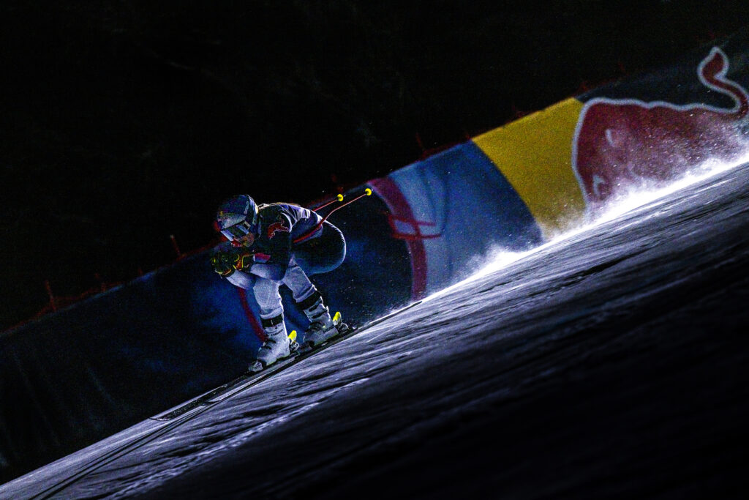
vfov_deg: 7.4
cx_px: 374
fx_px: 3849
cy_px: 250
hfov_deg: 11.1
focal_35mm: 185
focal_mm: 185
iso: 20000
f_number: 2.8
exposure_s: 1/1000
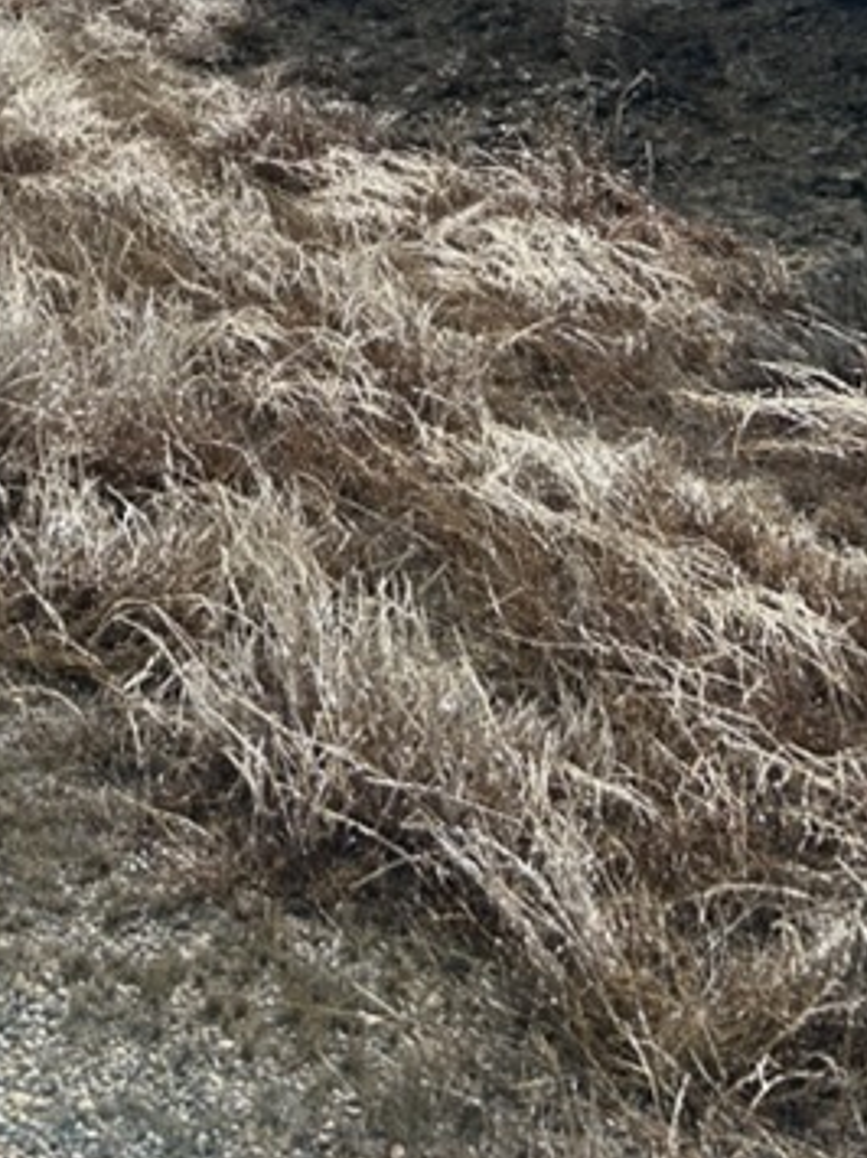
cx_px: 323
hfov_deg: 19.6
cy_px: -437
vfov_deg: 22.6
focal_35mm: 75
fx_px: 2506
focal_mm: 5.7
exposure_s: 1/9434
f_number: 1.5
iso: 50
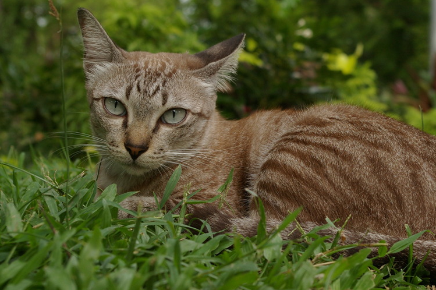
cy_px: 139
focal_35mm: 82
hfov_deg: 24.7
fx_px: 992
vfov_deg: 16.6
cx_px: 270
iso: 400
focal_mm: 40
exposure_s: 1/125
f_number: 8
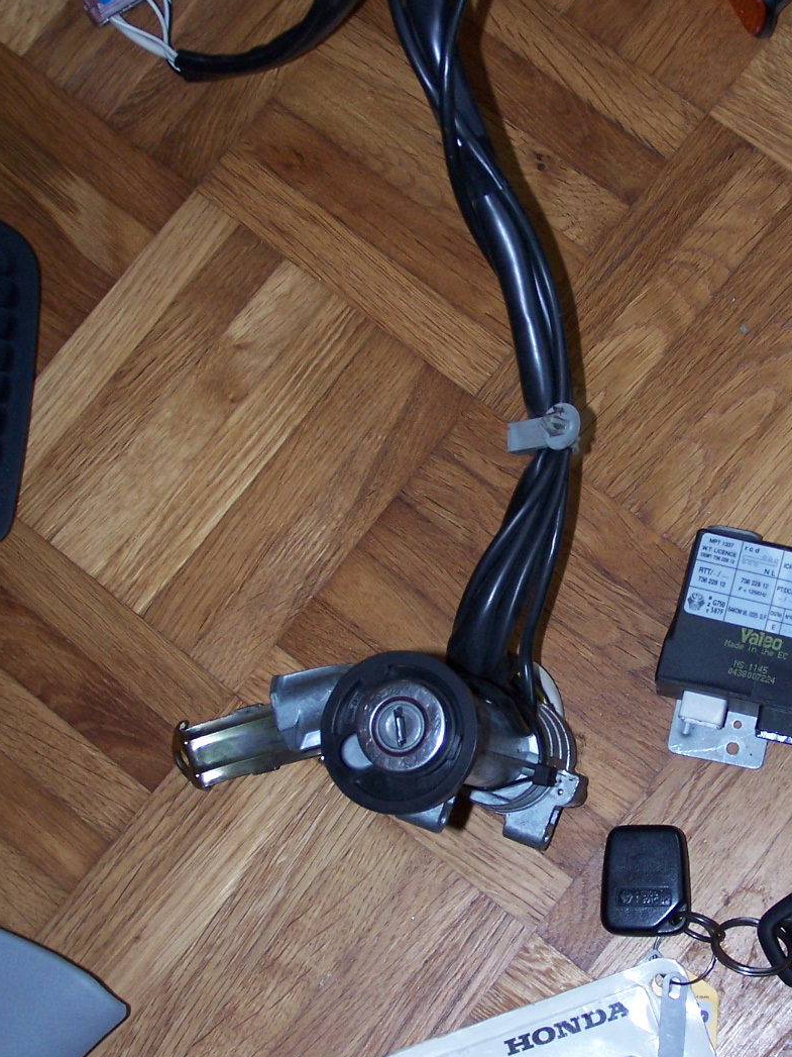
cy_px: 558
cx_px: 573
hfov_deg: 17.7
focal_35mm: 83
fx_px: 2533
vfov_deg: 23.6
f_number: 3.1
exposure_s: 1/60
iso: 140
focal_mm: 9.3
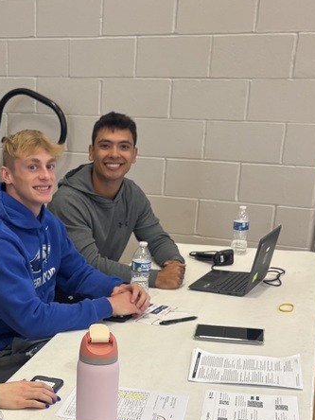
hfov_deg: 23.8
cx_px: 39
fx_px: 728
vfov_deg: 30.9
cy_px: 371
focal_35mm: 60
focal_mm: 5.96
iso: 80
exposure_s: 1/60
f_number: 1.6
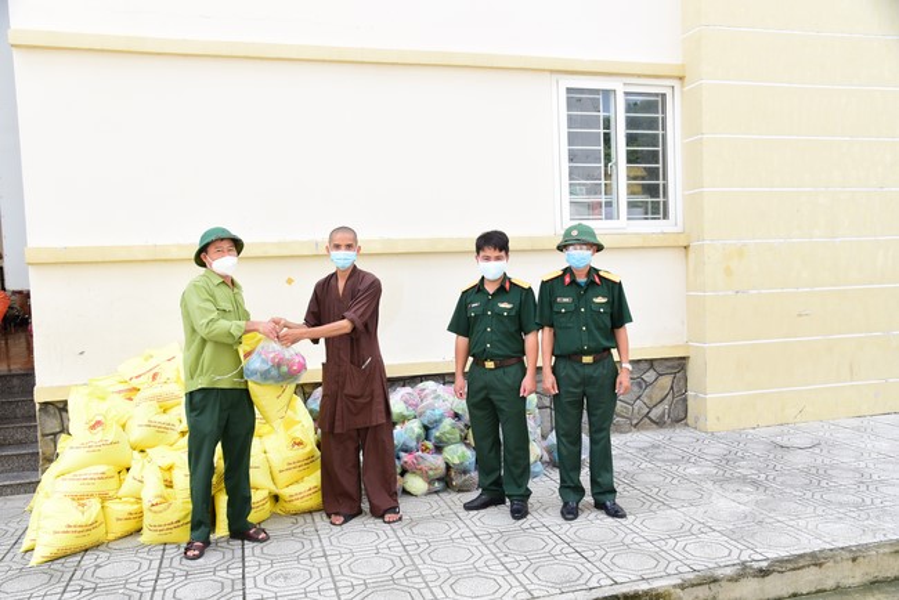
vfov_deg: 43.6
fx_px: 749
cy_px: 300
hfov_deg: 61.9
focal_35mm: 30
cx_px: 450
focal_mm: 30
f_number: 7.1
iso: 320
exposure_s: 1/200
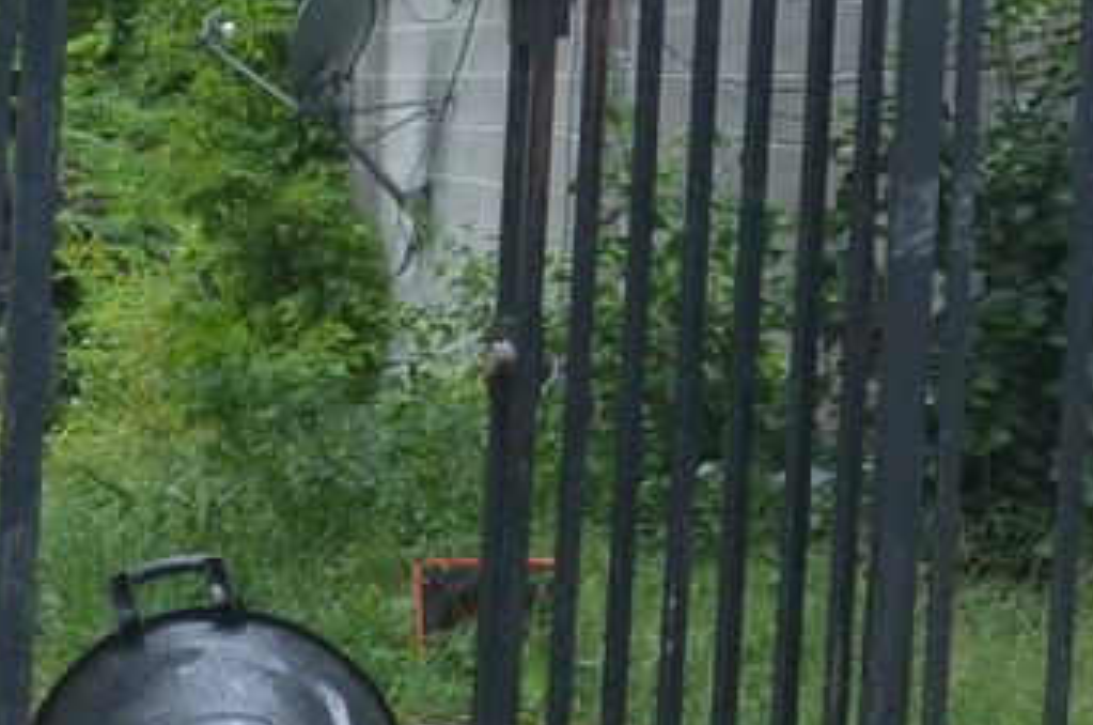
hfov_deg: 10.9
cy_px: 115
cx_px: 324
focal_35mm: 189
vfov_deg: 7.2
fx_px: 5727
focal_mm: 21
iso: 360
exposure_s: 1/125
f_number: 5.6
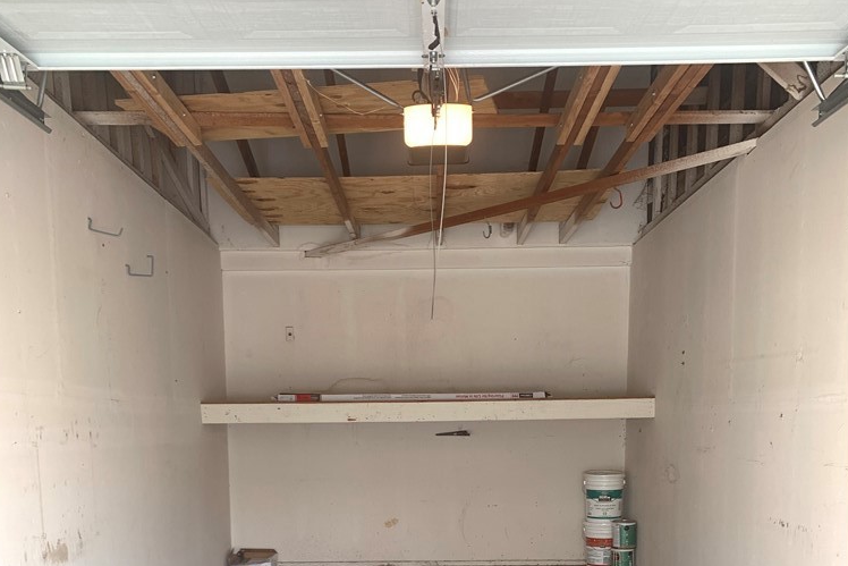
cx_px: 419
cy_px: 541
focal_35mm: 37
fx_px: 872
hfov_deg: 51.9
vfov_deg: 33.5
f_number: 1.8
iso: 50
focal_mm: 4.25
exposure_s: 1/121
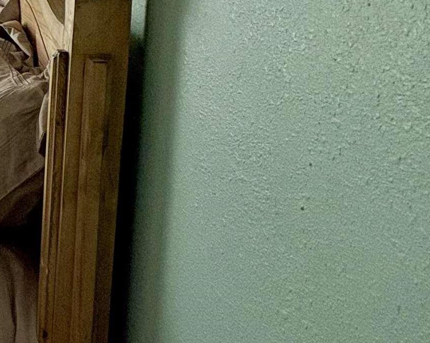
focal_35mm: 49
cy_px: 7
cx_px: -303
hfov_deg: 23.7
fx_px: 623
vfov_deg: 29.0
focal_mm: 2.22
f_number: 2.2
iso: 125
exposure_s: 1/99
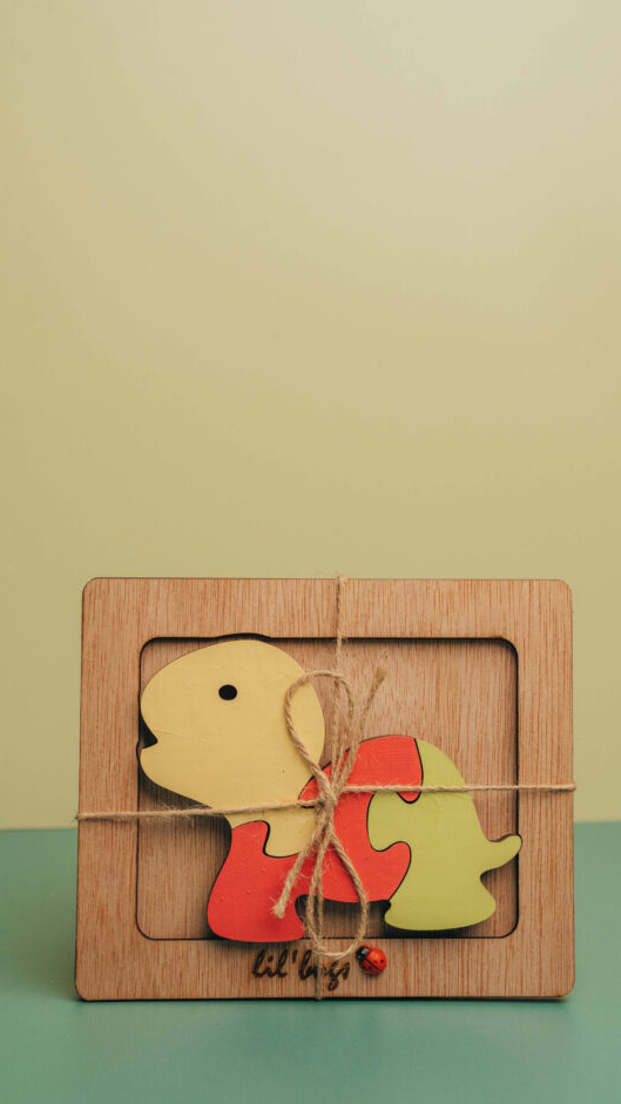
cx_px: 339
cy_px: 565
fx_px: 1669
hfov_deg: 21.1
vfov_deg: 36.6
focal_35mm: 57
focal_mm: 50
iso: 1250
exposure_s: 1/250
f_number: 8
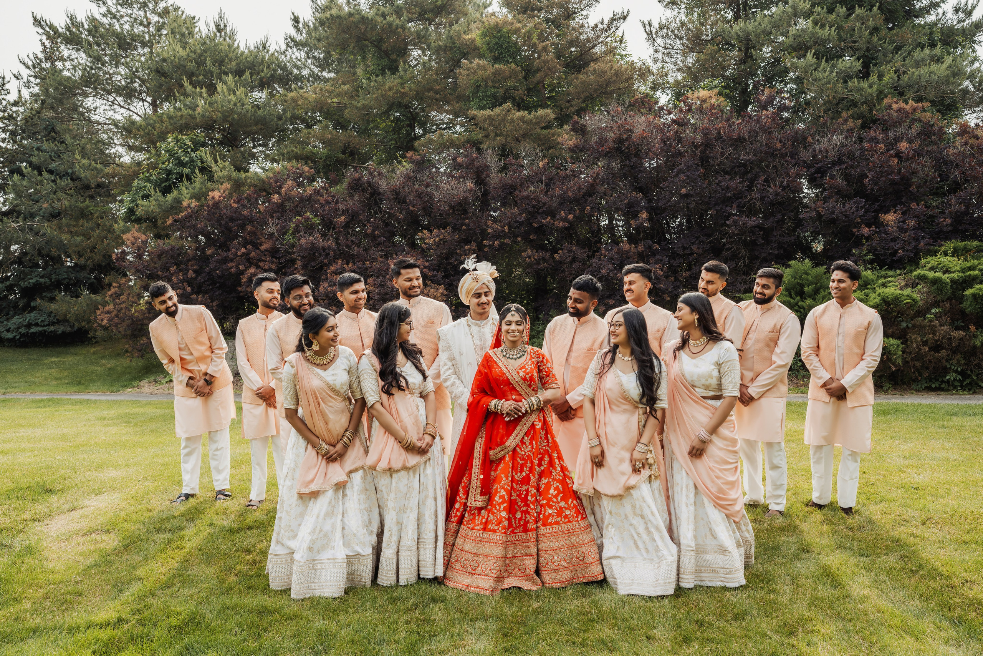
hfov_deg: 54.4
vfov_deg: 37.9
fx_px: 956
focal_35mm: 35
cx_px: 492
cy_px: 328
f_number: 6.3
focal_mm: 35
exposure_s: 1/320
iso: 400
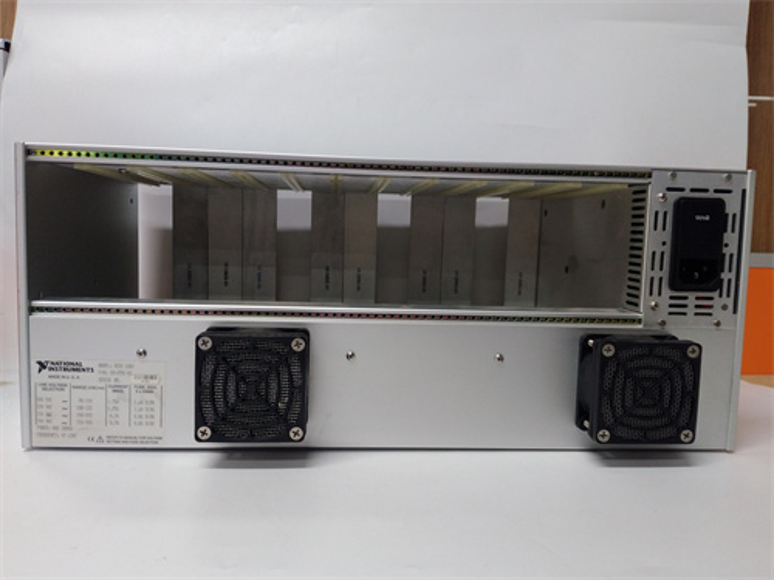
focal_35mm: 27
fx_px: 604
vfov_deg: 51.4
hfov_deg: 65.3
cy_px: 290
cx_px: 387
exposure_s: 1/33
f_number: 2
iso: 194
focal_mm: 3.79
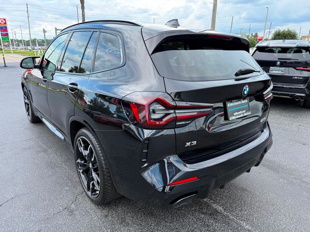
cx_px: 155
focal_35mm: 24
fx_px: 215
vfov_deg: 56.8
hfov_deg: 71.6
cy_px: 116
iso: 100
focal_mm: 6.76
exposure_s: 1/1292
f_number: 1.78
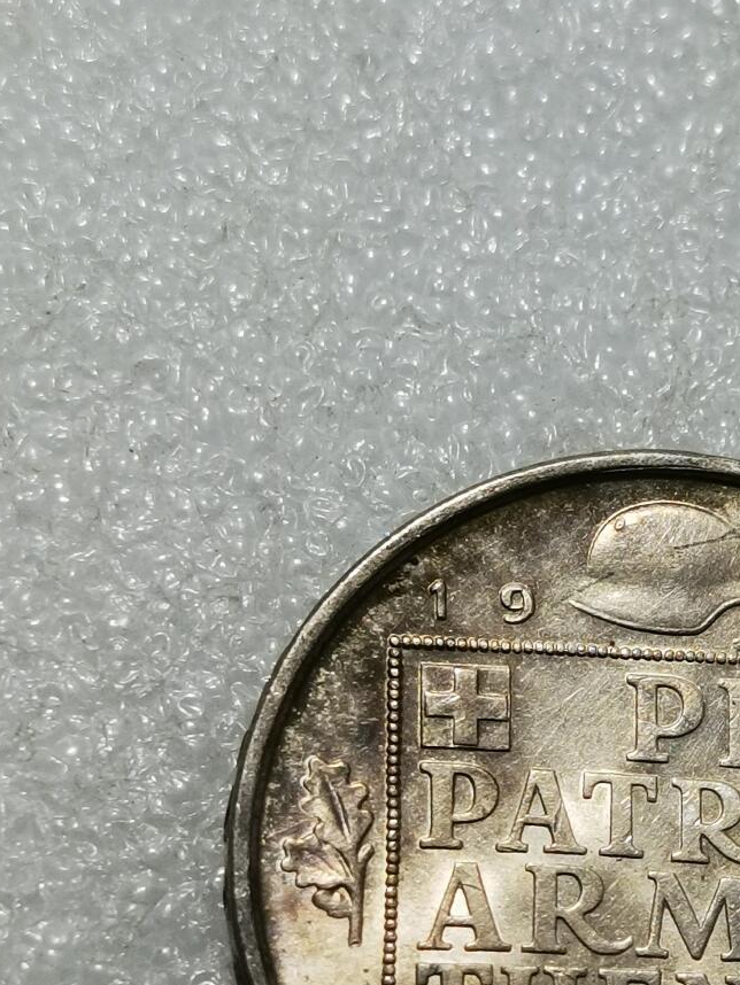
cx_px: 637
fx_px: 3704
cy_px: 713
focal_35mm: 130
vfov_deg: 15.1
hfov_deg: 11.4
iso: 64
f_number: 1.9
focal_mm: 6.67
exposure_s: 1/100
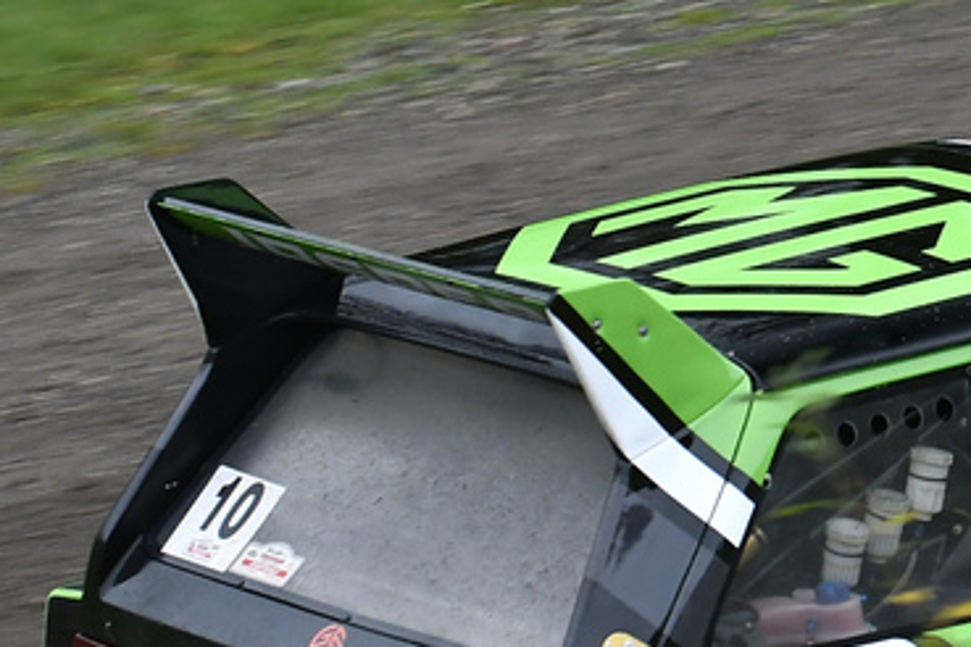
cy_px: 554
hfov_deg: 7.1
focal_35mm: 291
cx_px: 942
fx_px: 7848
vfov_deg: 4.7
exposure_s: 1/200
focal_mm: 70
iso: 800
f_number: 4
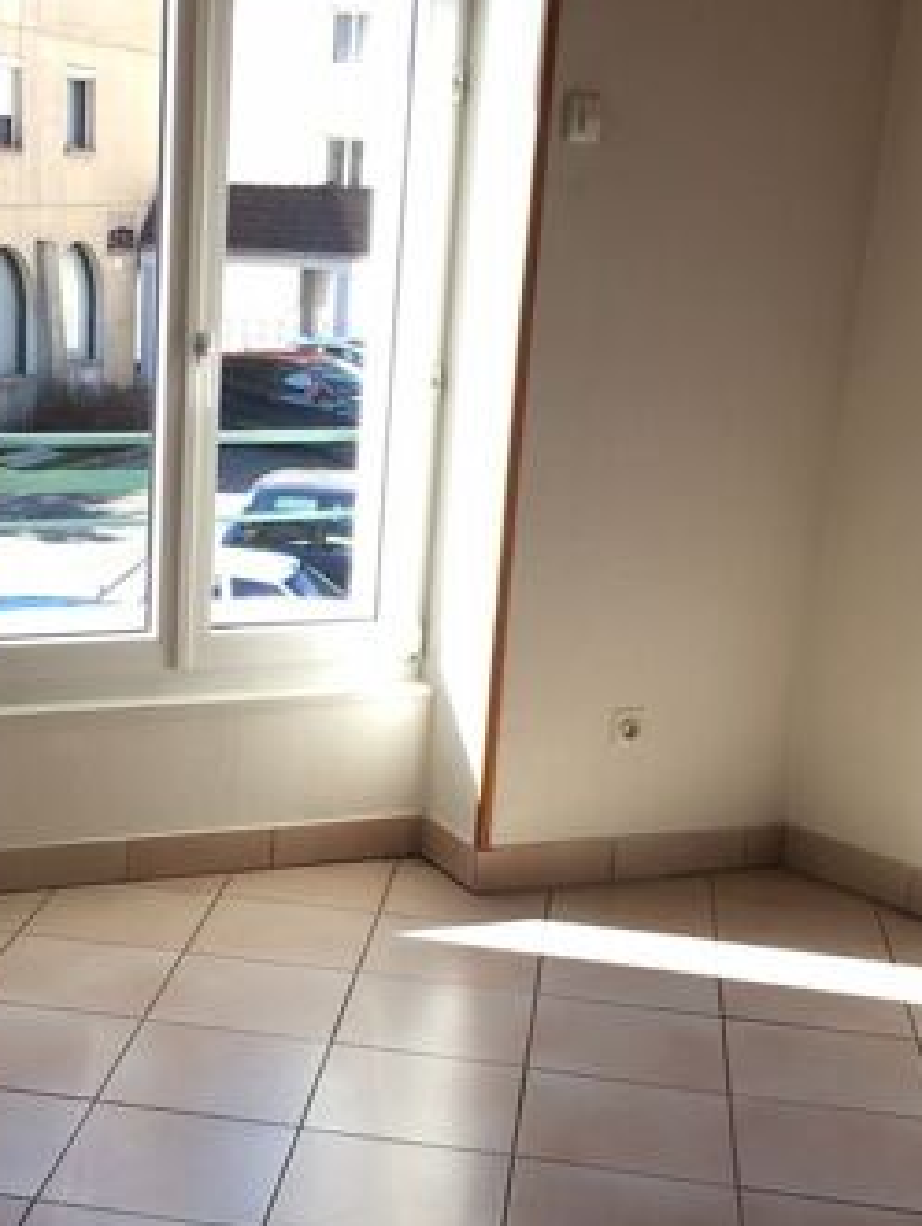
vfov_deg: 34.1
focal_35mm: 56
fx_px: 1985
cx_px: 185
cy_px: 793
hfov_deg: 25.7
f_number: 2.2
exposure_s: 1/127
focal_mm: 4.15
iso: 25
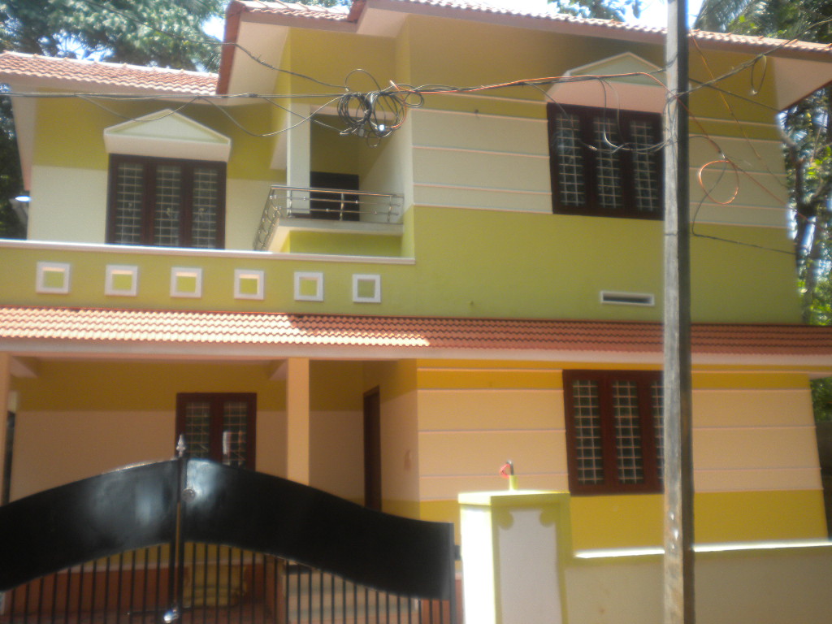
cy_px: 312
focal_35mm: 35
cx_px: 416
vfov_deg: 40.7
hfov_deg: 52.6
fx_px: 841
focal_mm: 6.3
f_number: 4.6
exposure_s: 1/210
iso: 113
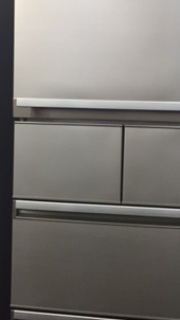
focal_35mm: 67
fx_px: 568
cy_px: 144
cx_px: 132
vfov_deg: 31.4
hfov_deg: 17.9
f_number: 2.2
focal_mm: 4.15
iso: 40
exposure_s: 1/30
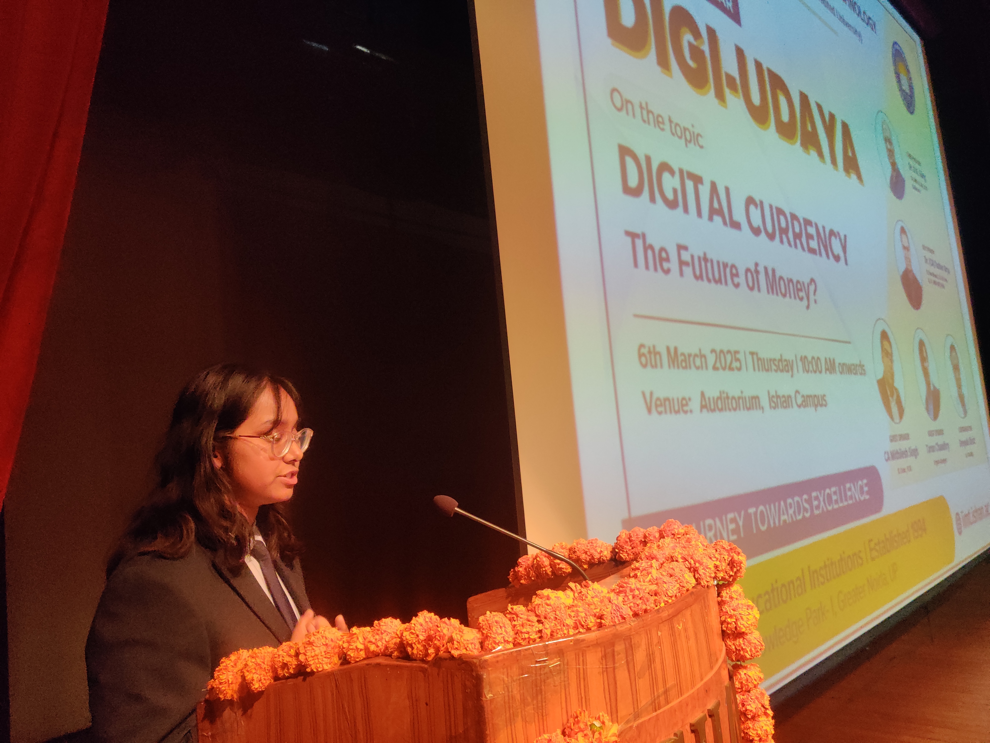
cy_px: 372
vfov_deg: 51.4
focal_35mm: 27
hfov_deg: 65.3
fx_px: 772
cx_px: 495
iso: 1250
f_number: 1.75
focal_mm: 4.75
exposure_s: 1/50
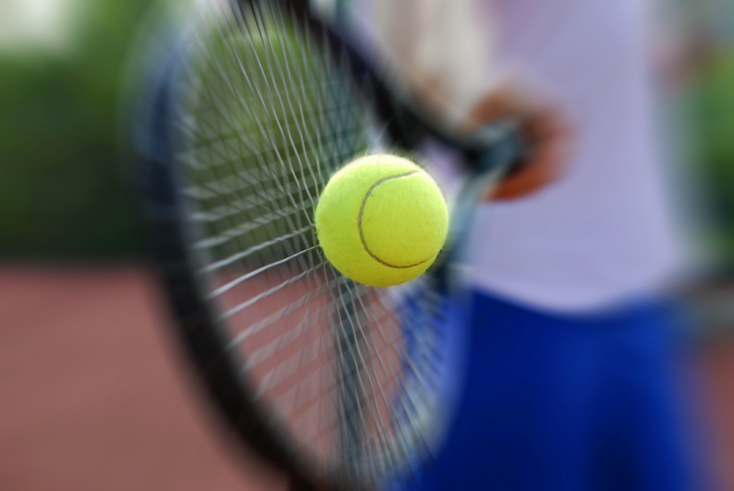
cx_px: 367
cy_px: 246
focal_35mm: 75
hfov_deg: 27.0
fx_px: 1531
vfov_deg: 18.2
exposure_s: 1/1250
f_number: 2.5
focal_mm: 50
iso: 100
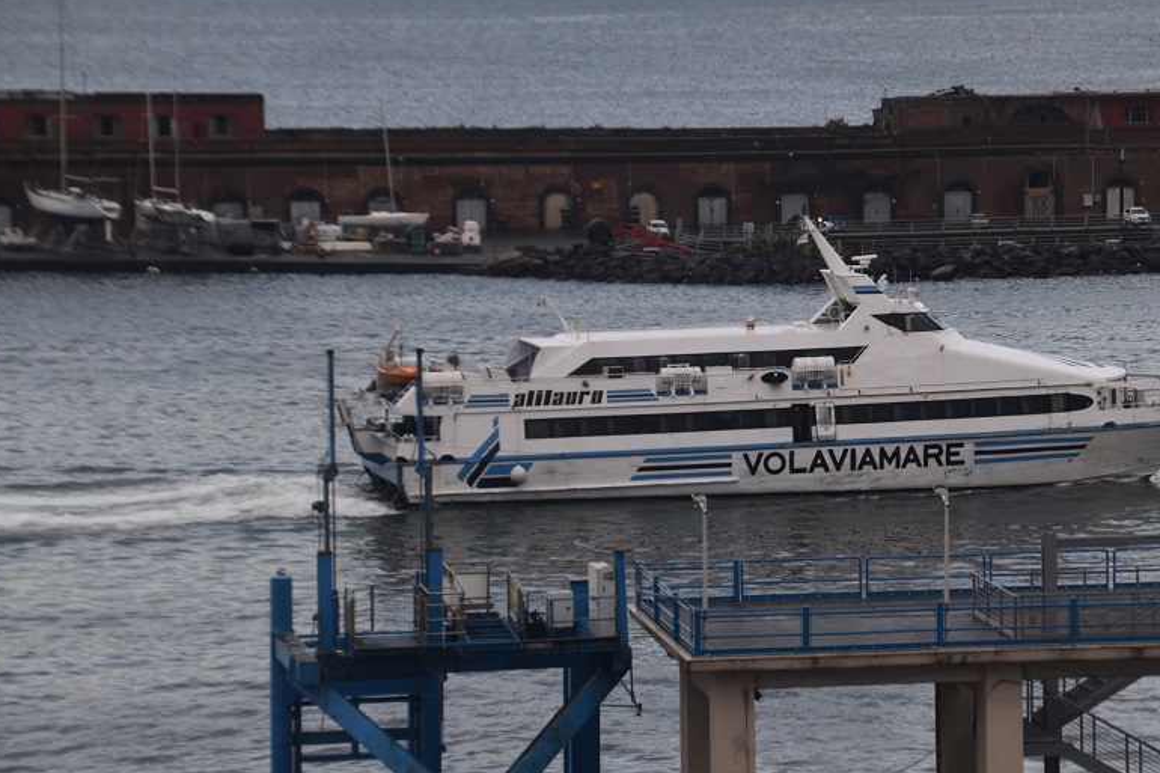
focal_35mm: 170
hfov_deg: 12.1
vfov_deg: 8.1
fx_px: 5465
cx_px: 752
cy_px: 325
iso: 400
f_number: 7.1
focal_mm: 85
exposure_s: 1/200
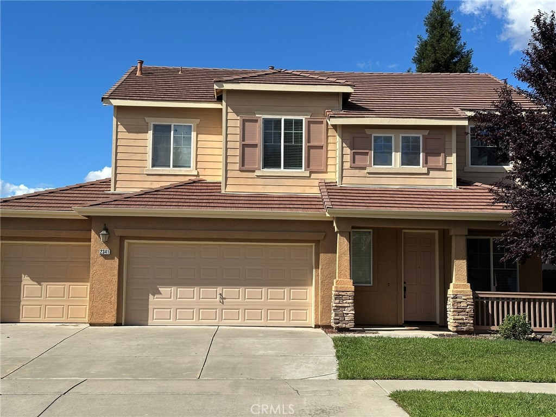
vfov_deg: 30.3
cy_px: 208
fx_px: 771
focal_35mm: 48
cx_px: 278
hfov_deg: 39.7
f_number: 1.78
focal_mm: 6.86
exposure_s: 1/4566
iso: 64
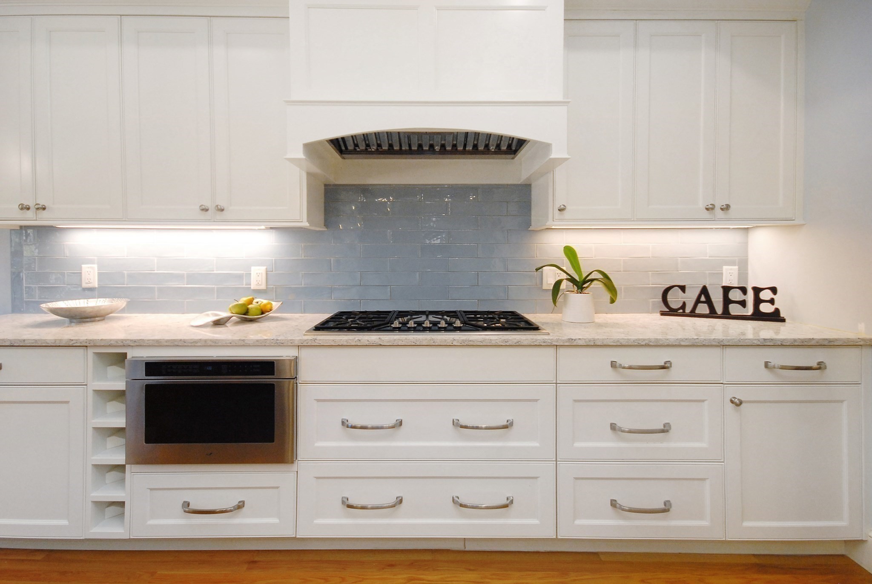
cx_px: 436
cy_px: 292
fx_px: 364
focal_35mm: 15
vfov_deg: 77.5
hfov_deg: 100.3
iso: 640
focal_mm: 10
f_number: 5
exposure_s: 1/60
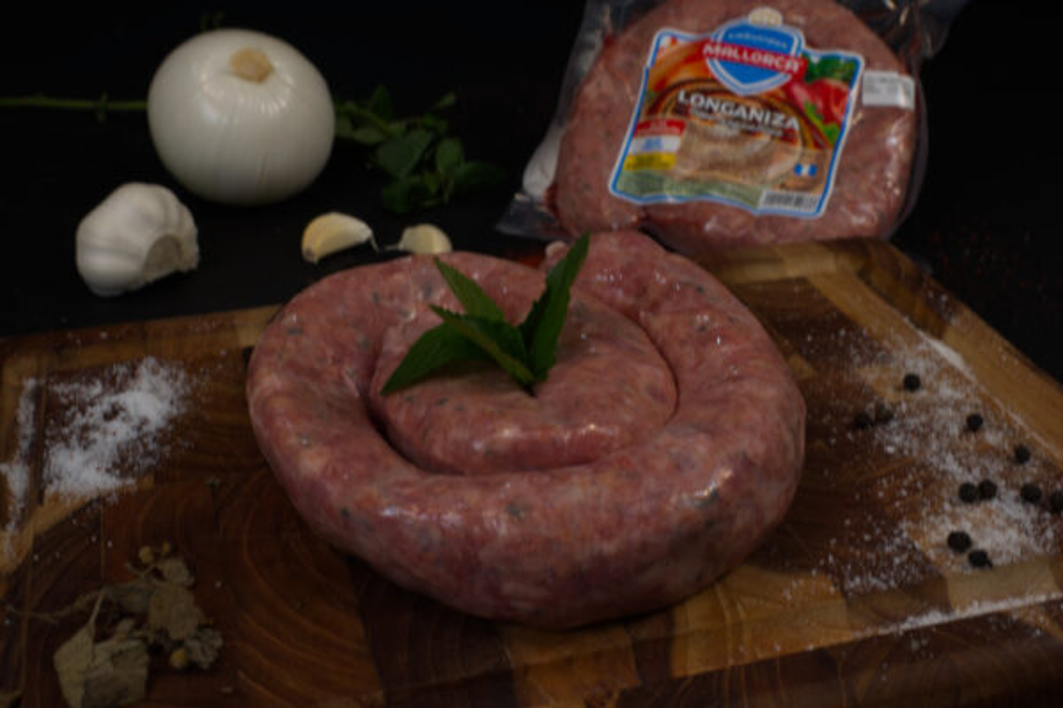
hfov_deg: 45.0
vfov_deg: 30.8
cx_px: 532
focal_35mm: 44
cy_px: 354
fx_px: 1284
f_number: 14
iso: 100
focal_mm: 29
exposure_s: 1/10
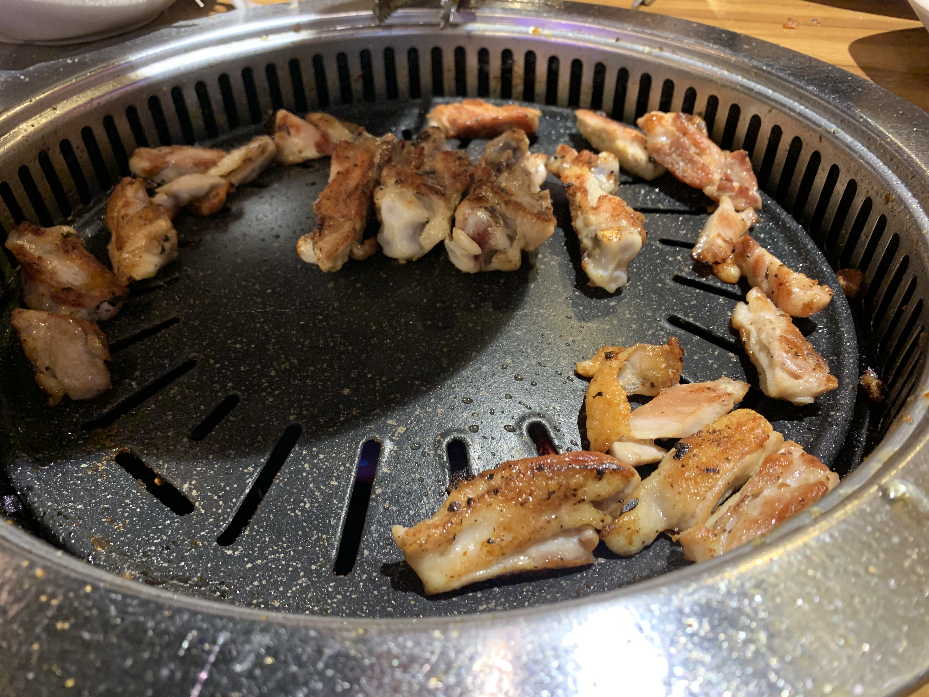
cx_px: 464
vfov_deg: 53.1
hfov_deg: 67.3
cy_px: 348
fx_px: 698
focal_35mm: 26
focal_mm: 4.25
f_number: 1.8
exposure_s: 1/40
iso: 320
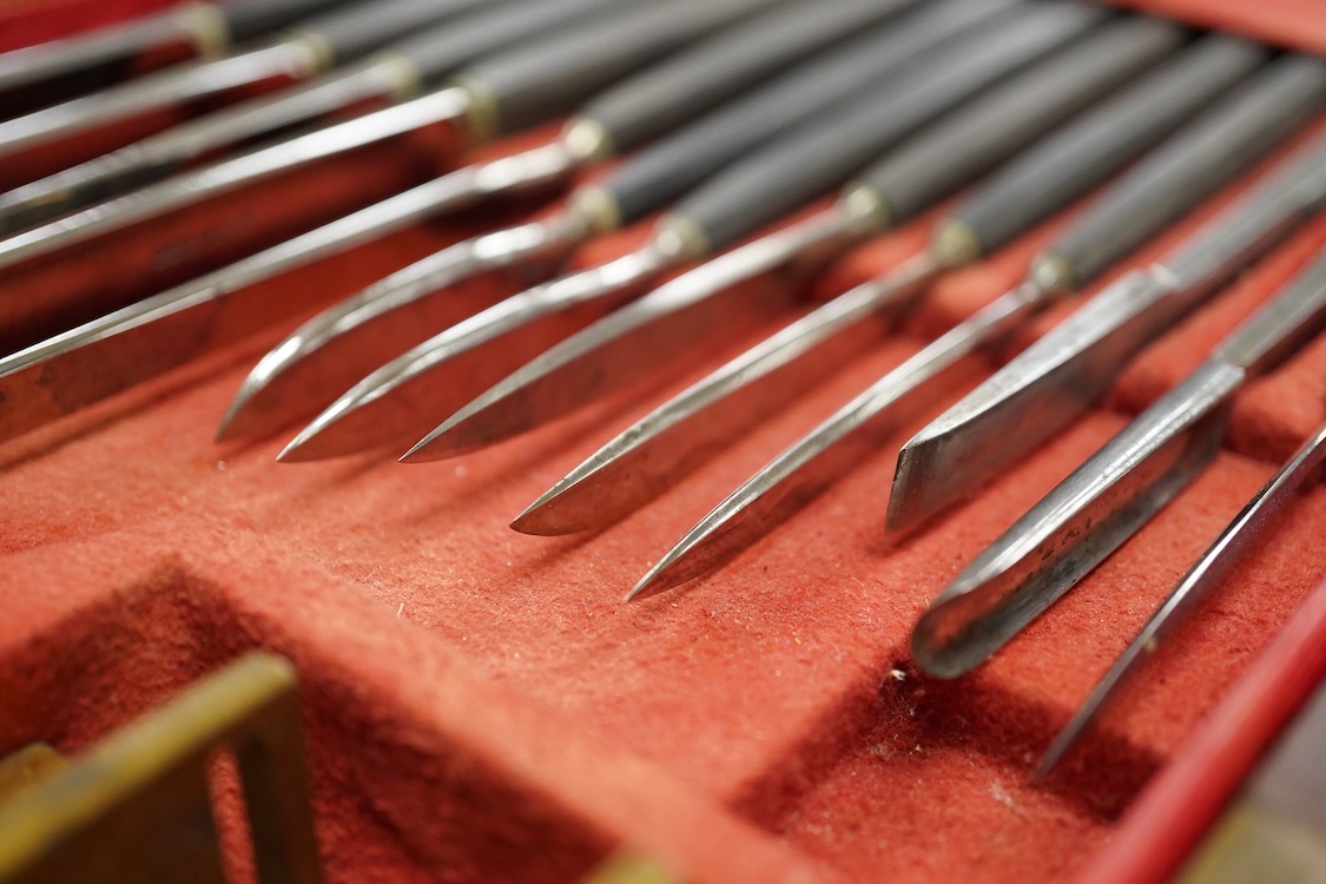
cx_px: 663
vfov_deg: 29.9
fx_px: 1657
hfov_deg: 43.6
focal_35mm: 45
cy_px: 442
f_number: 3.5
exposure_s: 1/250
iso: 2000
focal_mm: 30
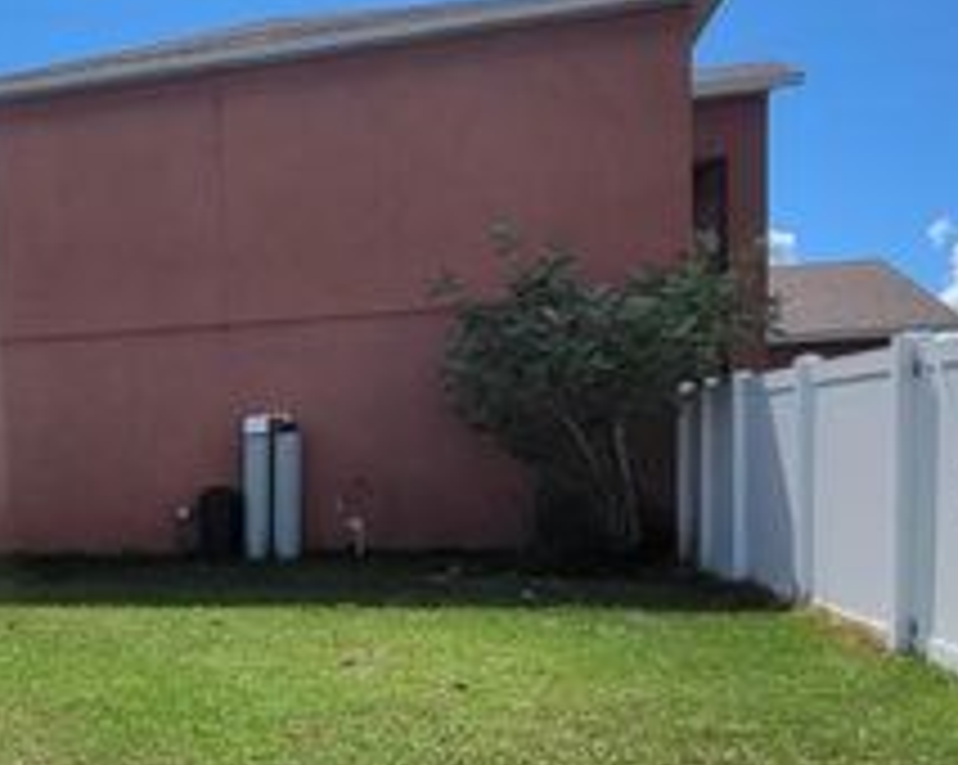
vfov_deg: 35.2
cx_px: -20
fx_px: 1190
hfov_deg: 38.5
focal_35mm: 42
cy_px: 531
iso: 40
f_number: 2.2
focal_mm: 1.74
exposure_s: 1/3092
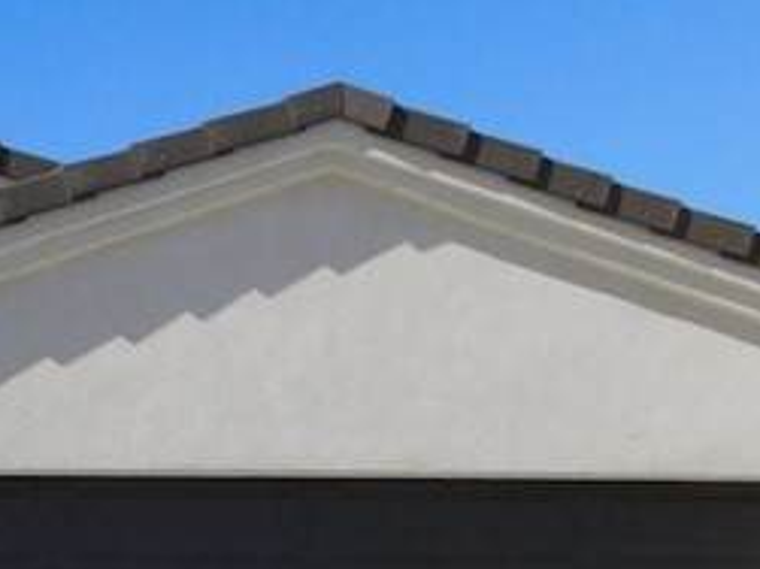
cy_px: 670
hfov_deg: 18.7
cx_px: -348
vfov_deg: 15.2
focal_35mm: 94
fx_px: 2063
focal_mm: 4
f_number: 6
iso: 125
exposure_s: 1/640
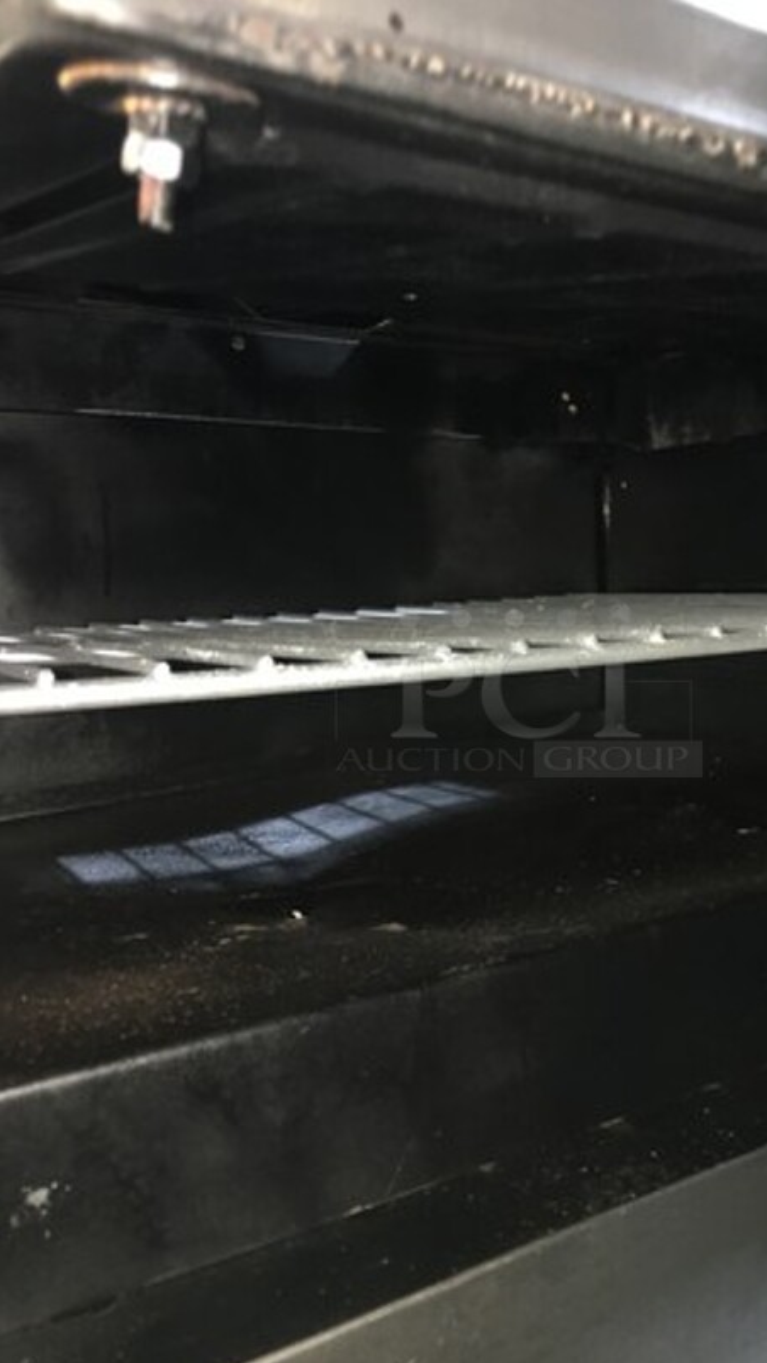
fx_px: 1156
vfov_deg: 61.0
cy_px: 688
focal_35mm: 32
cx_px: 514
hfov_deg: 36.3
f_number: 2.2
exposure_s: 1/16
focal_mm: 4.15
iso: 160
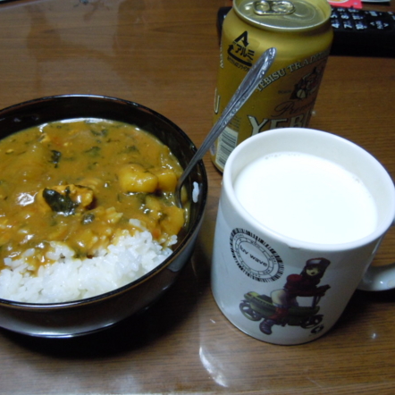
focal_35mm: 36
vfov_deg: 46.0
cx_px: 166
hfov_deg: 45.9
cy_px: 195
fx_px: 465
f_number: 3.5
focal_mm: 5.4
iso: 400
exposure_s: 1/25
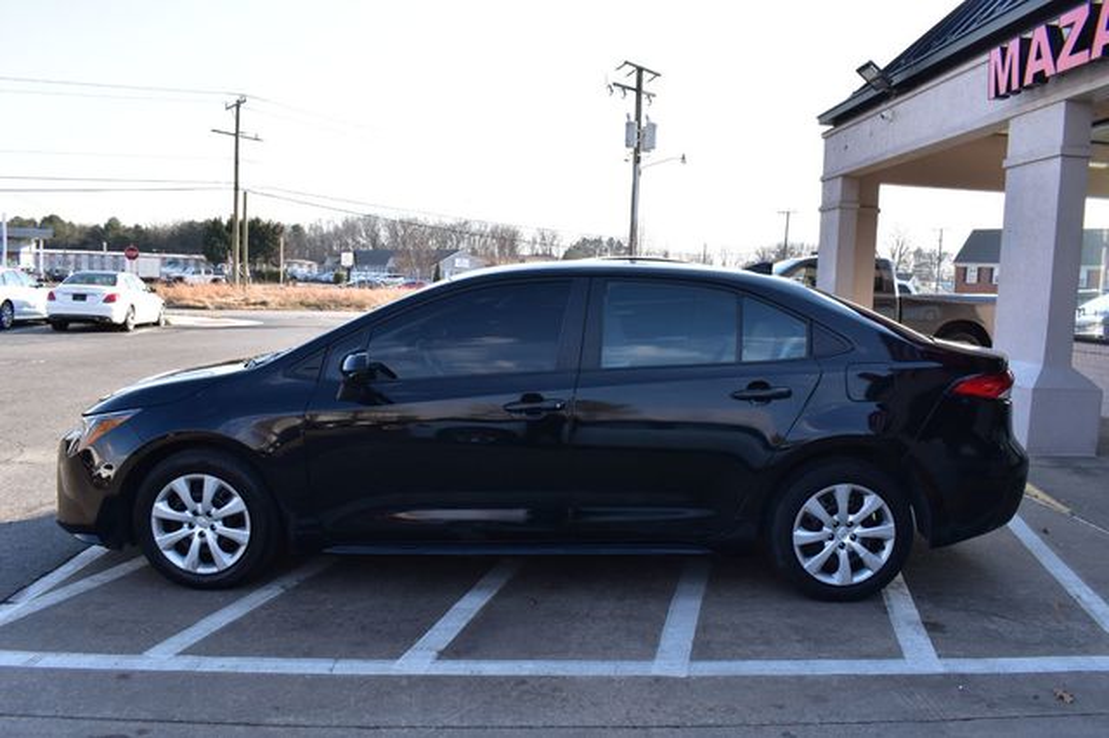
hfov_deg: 67.4
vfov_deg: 47.9
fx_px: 831
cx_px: 554
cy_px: 369
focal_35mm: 27
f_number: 10
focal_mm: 18
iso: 400
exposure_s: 1/250
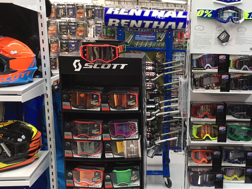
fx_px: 335
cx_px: 187
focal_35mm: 46
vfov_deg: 31.4
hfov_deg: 40.2
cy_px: 117
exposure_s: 1/17
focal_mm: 4.15
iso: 50
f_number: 2.2
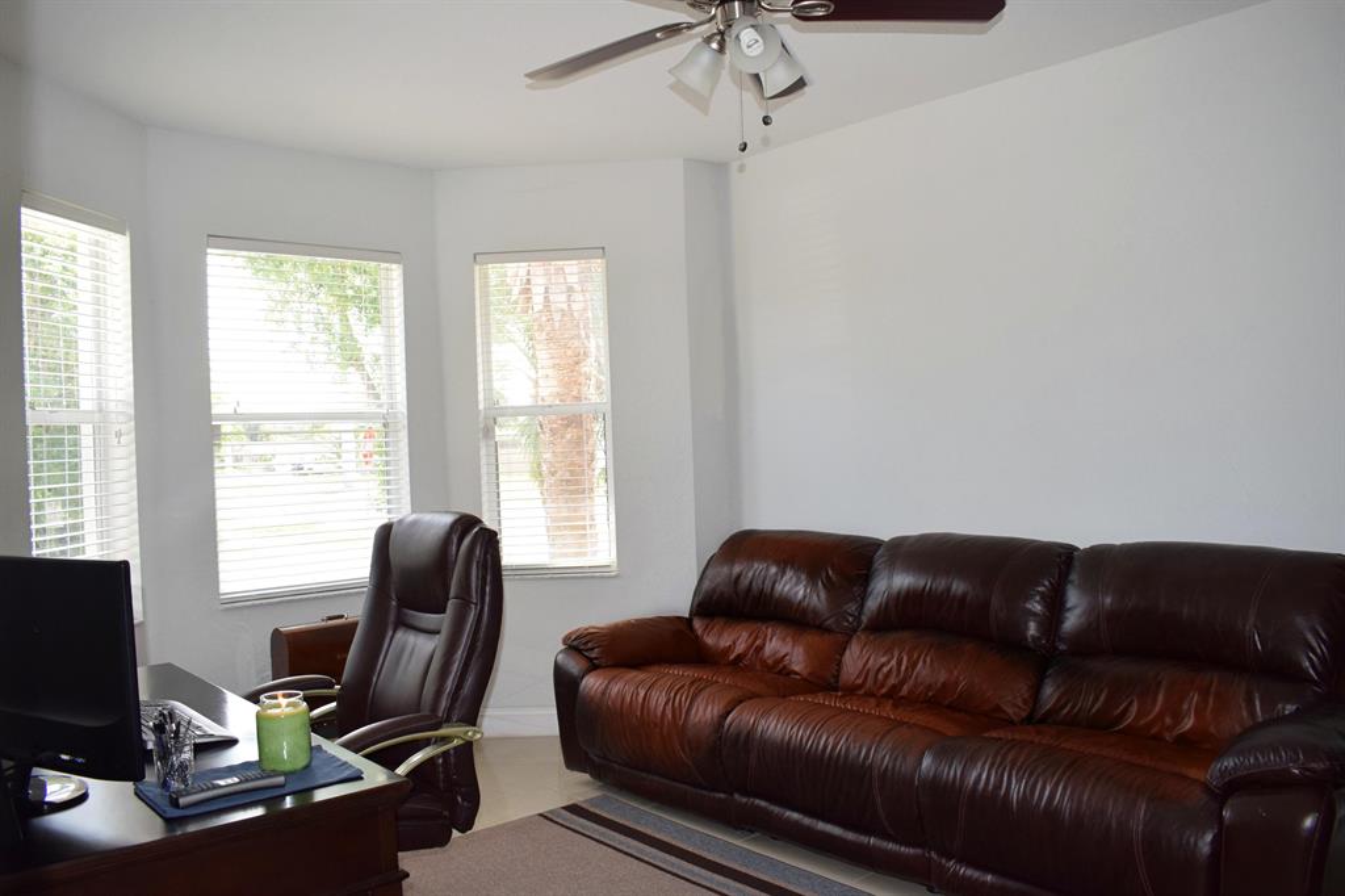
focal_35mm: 27
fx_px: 1008
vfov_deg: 47.9
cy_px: 448
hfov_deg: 67.4
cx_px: 672
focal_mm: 18
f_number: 5.6
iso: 720
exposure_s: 1/125
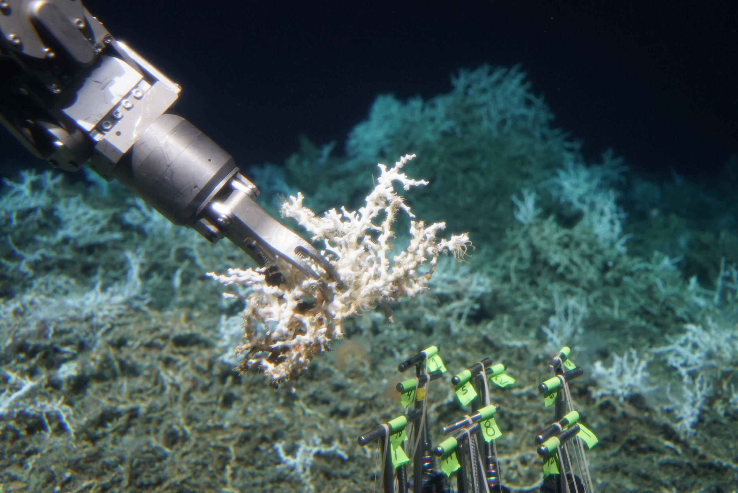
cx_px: 369
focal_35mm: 42
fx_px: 861
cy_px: 246
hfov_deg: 46.4
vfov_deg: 31.9
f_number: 4
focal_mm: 42
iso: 1000
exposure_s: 1/60
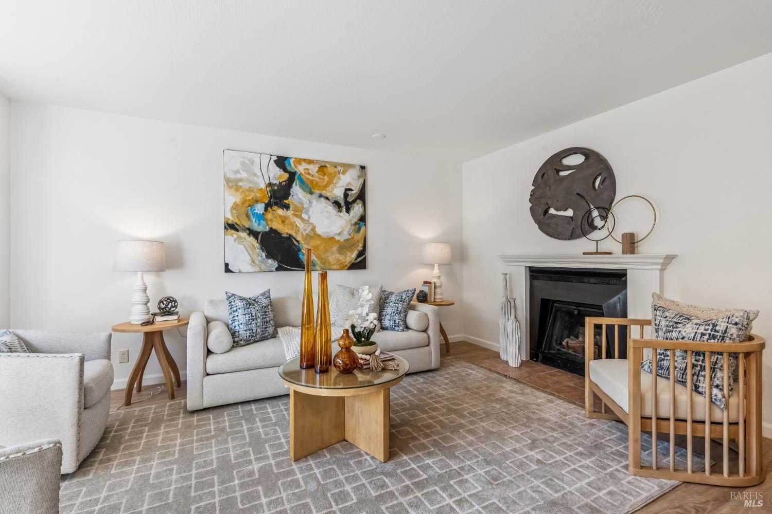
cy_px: 257
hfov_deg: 93.3
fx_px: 365
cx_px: 386
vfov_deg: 70.4
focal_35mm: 17
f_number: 11
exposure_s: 1/10
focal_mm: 17
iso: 200
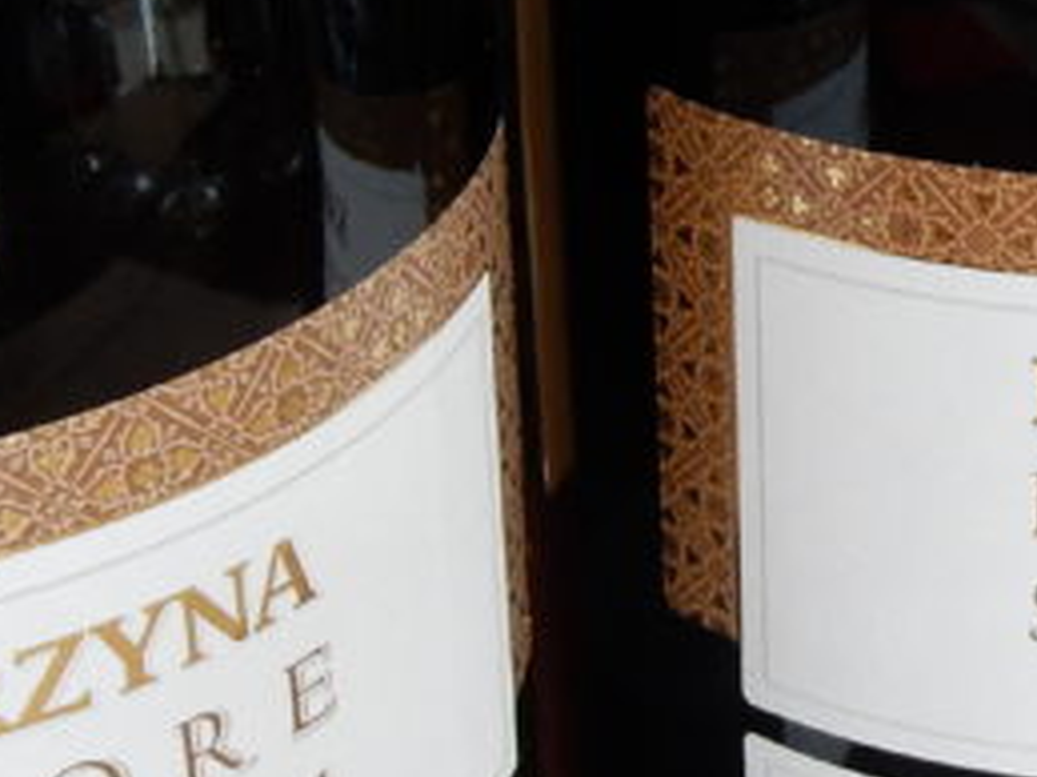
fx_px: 2964
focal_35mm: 99
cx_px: 869
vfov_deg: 14.9
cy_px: 256
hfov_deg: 19.6
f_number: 3.7
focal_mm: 4.5
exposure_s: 1/30
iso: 220
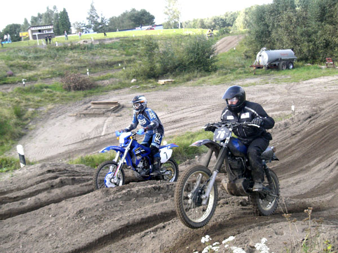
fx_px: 371
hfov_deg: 49.0
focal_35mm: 38
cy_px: 126
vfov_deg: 37.7
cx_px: 169
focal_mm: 6.3
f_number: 3.1
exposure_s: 1/800
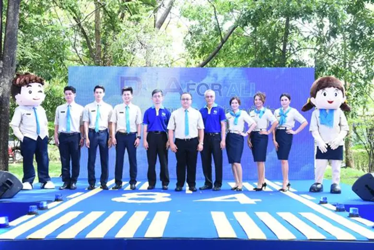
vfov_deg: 29.9
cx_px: 187
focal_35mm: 45
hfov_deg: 43.6
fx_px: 467
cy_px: 125
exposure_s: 1/200
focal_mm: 45
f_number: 5.6
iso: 1000
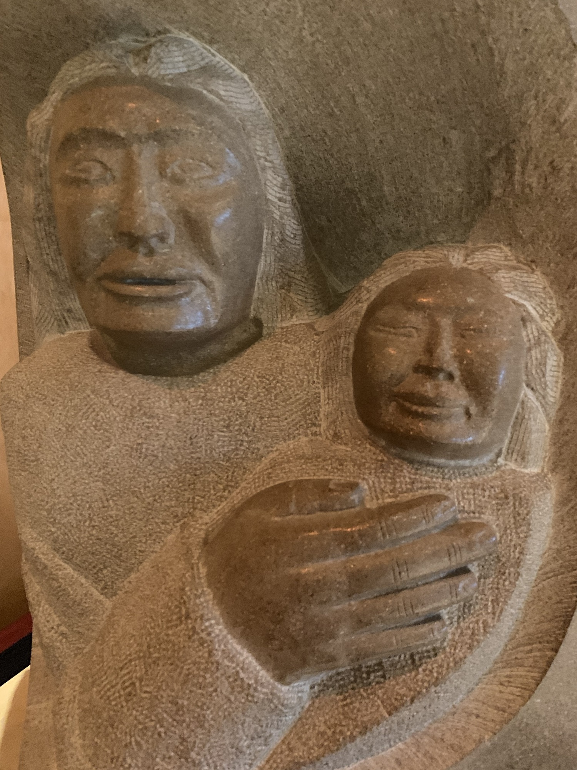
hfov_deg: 53.1
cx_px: 288
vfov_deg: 67.3
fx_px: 578
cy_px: 385
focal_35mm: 26
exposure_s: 1/15
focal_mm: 4.25
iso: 800
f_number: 1.8
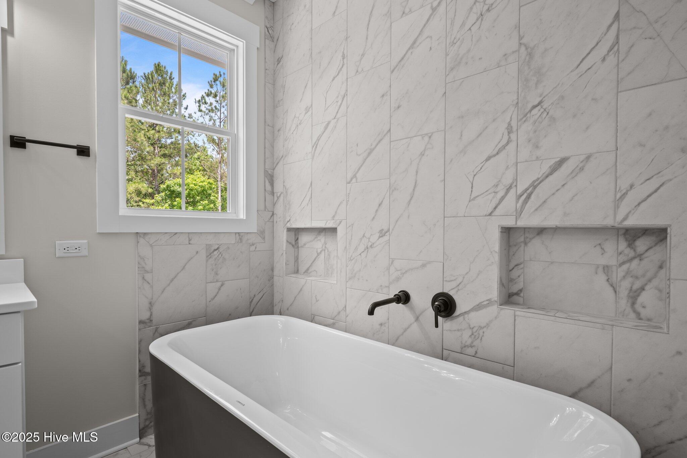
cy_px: 229
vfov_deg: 70.4
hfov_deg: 93.3
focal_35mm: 17
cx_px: 344
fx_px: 324
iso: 125
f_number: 6.3
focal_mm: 17
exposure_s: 1/2.5
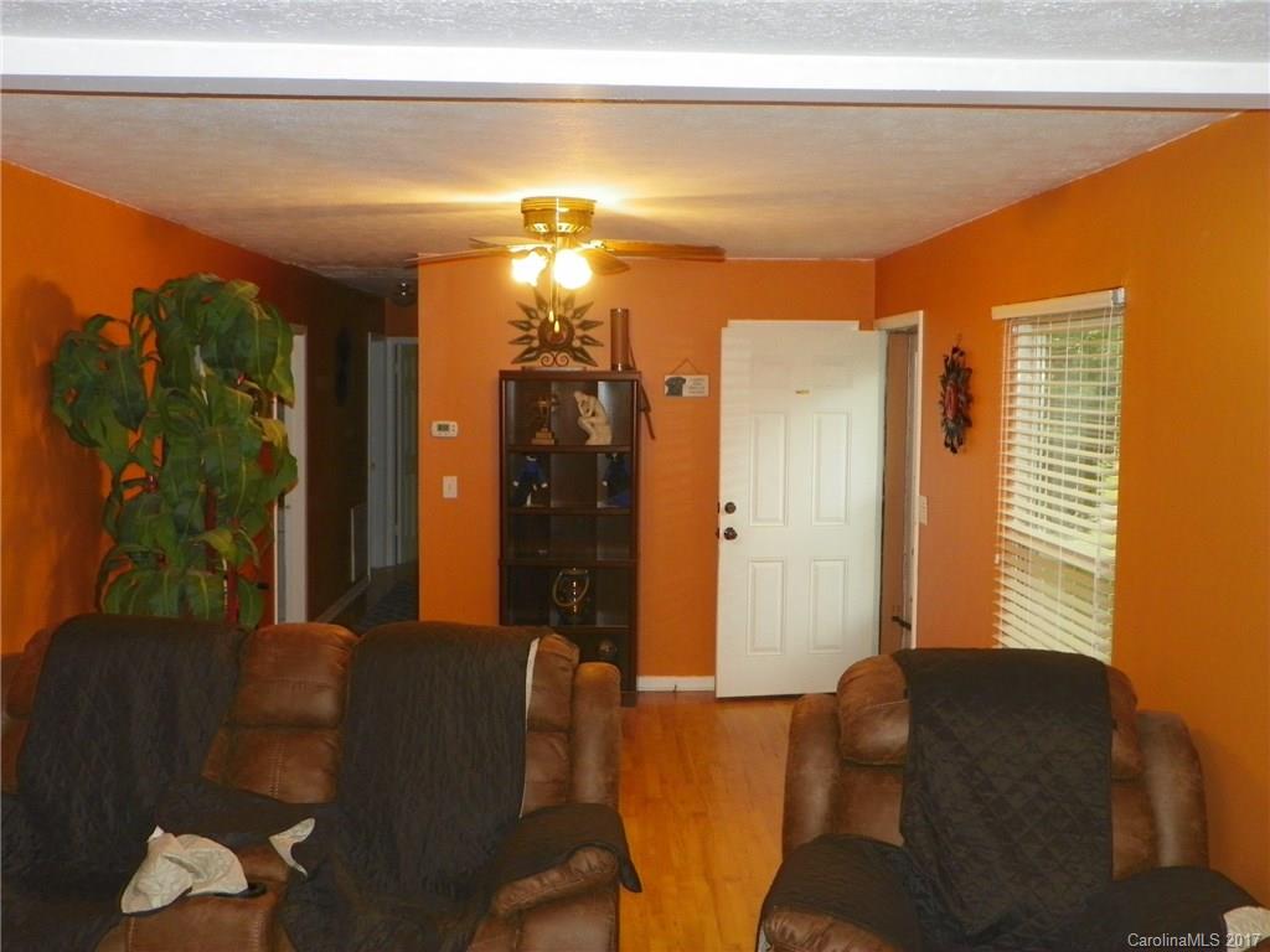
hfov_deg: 52.6
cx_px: 635
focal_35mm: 35
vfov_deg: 40.7
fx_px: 1284
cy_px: 476
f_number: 3.2
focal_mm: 6.2
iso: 200
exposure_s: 1/30
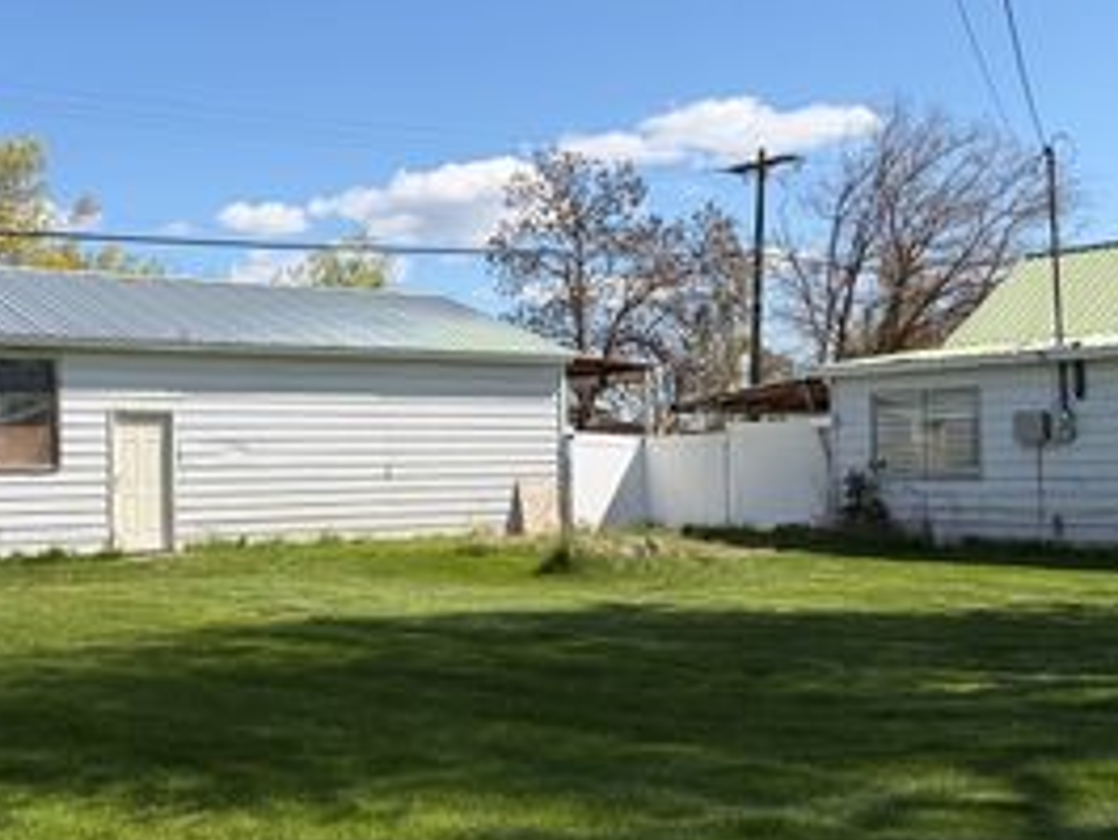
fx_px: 1583
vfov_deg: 29.7
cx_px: 447
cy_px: 403
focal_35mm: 49
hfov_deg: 38.7
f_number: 1.6
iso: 64
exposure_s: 1/4608
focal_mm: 5.96
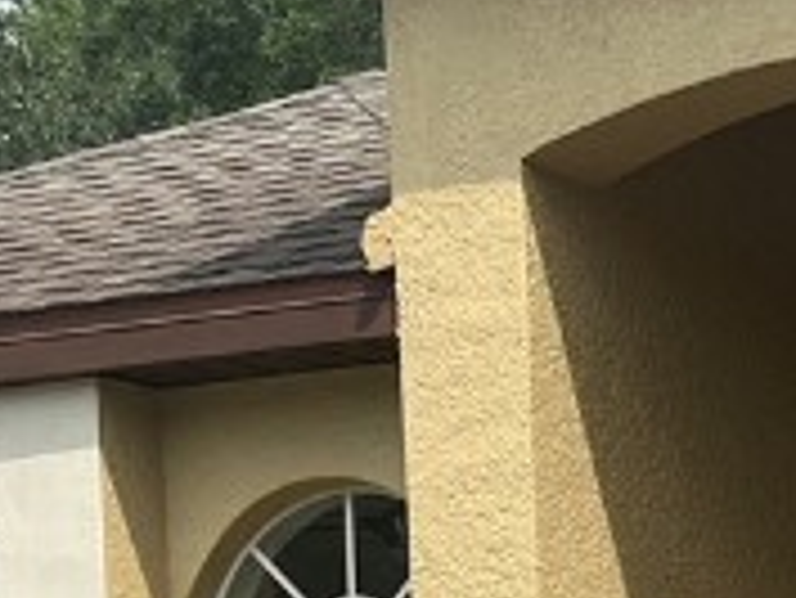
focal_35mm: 150
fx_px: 3452
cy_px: 872
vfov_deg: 9.6
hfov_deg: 12.0
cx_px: 1484
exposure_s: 1/3571
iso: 50
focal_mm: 5.7
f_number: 1.5
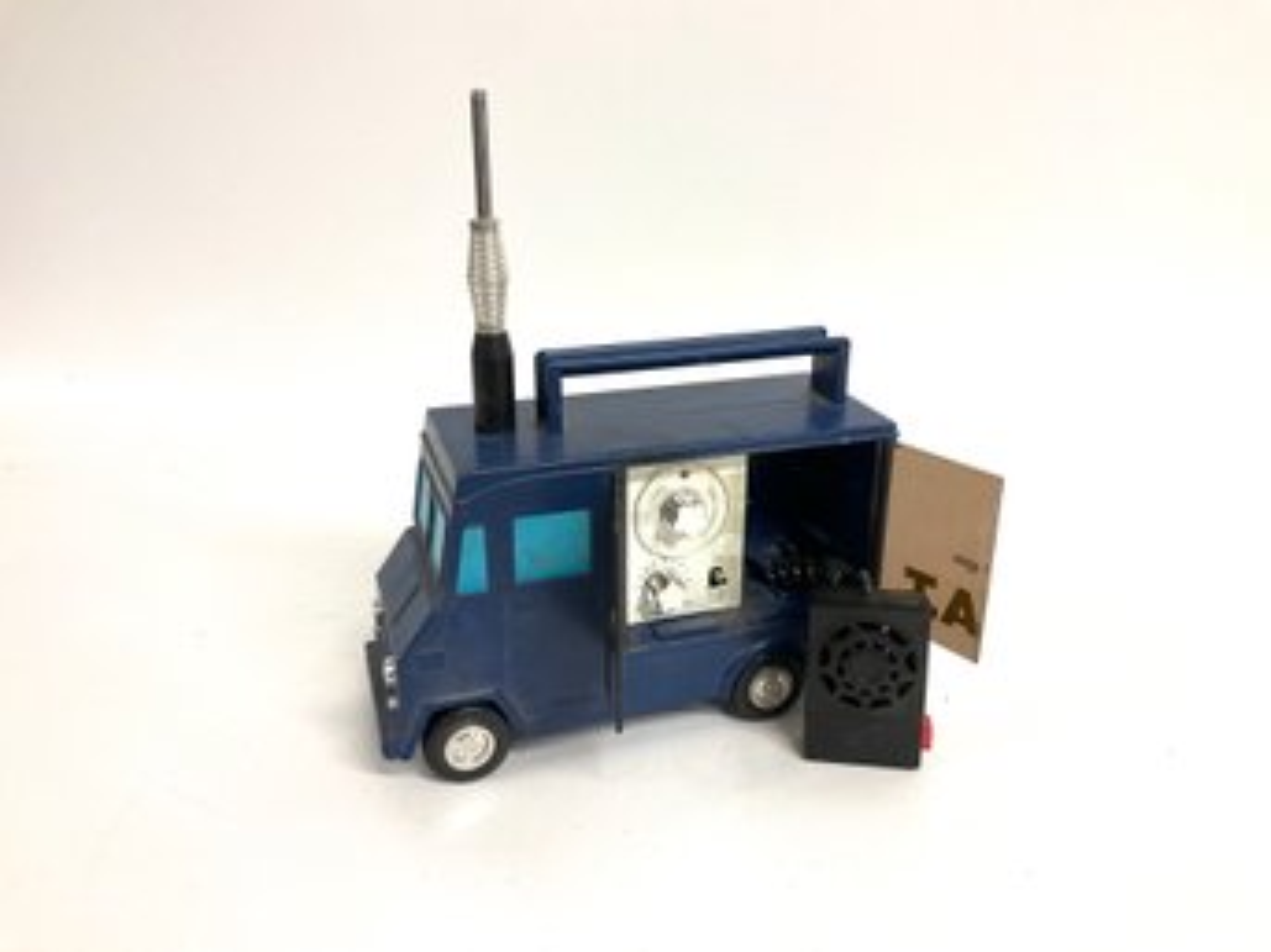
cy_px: 476
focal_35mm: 29
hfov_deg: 61.7
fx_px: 1064
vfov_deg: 48.2
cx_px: 636
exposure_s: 1/60
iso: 100
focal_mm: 3
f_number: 1.8
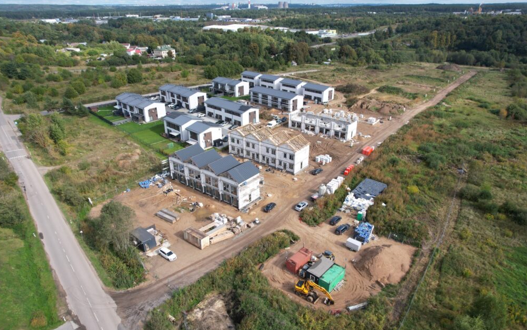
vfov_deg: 53.0
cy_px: 174
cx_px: 266
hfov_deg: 77.1
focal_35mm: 23
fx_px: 330
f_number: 2.8
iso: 110
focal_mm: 8.38
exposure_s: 1/1250
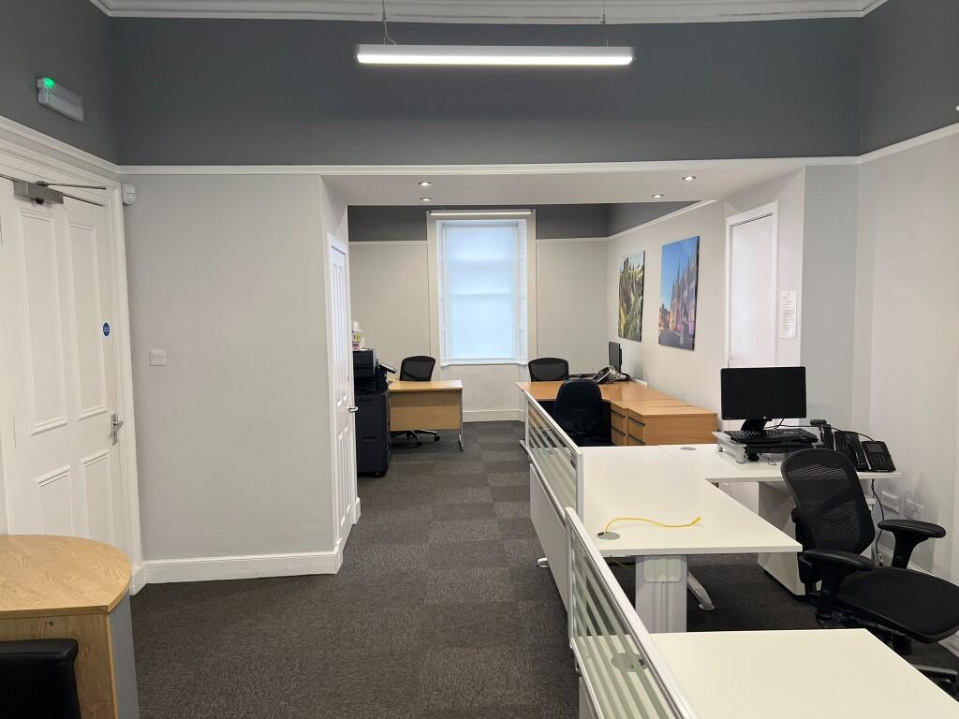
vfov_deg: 53.1
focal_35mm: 26
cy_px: 360
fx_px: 720
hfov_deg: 67.3
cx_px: 480
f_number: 1.5
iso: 100
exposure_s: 1/100
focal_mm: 5.7
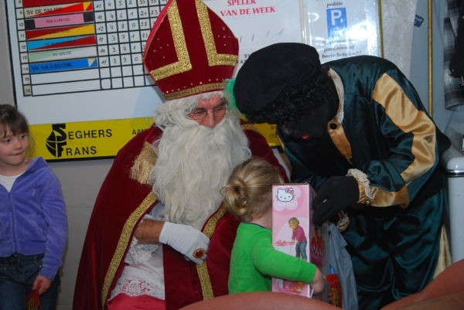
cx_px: 232
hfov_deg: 31.9
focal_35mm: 63
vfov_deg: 21.6
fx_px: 813
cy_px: 155
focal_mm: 42
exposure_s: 1/60
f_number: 5.3
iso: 280
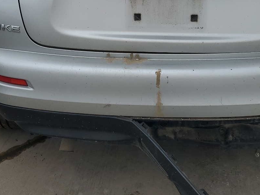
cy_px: 23
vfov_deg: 27.1
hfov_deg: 36.7
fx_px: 391
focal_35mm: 52
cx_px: 152
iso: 50
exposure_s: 1/1429
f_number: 1.5
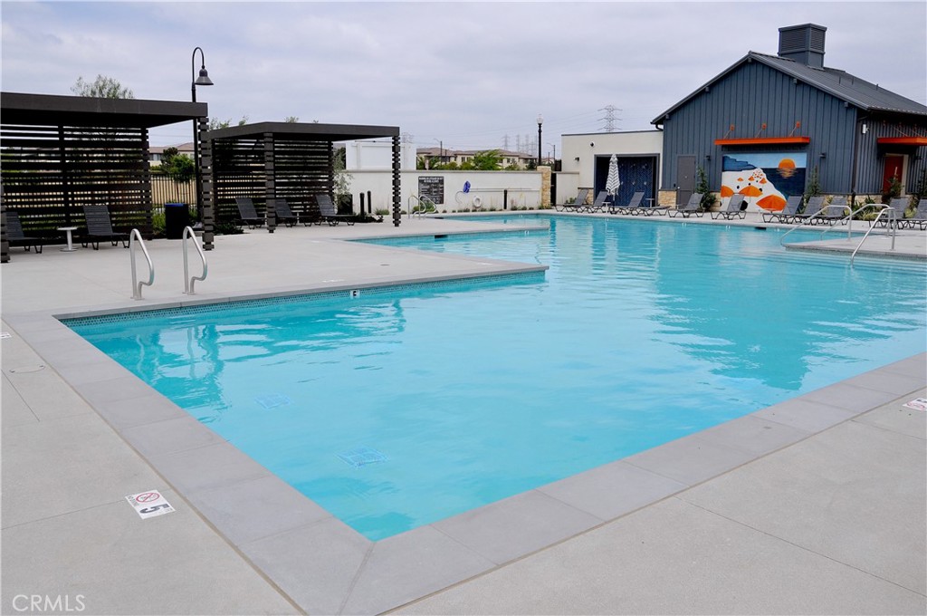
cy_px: 308
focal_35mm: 30
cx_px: 464
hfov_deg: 62.0
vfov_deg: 43.5
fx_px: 772
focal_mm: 20
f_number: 11
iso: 200
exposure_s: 1/500
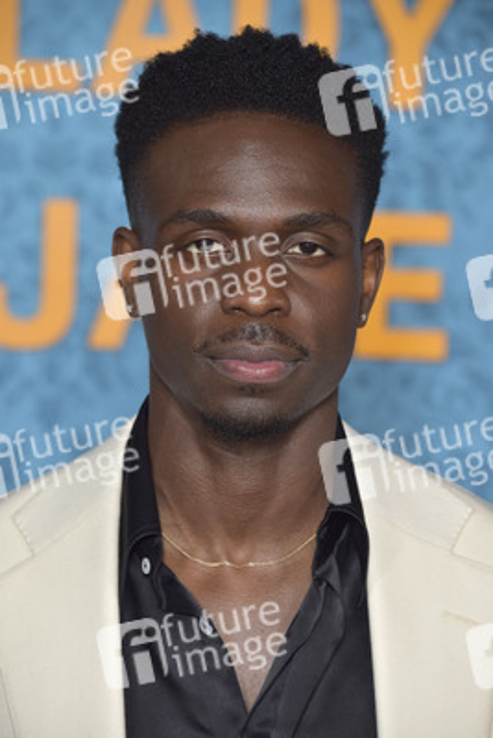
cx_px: 246
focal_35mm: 200
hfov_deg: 6.9
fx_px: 4104
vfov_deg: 10.3
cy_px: 369
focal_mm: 200
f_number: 6.3
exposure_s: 1/200
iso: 640
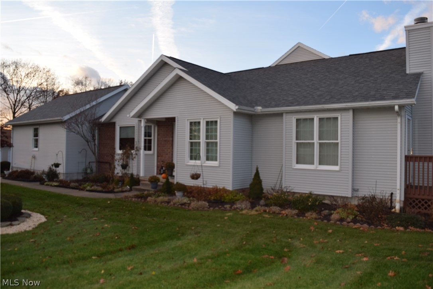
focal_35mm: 27
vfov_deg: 47.9
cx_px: 216
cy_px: 144
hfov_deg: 67.4
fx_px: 325
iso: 200
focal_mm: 18
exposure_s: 1/125
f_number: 5.6
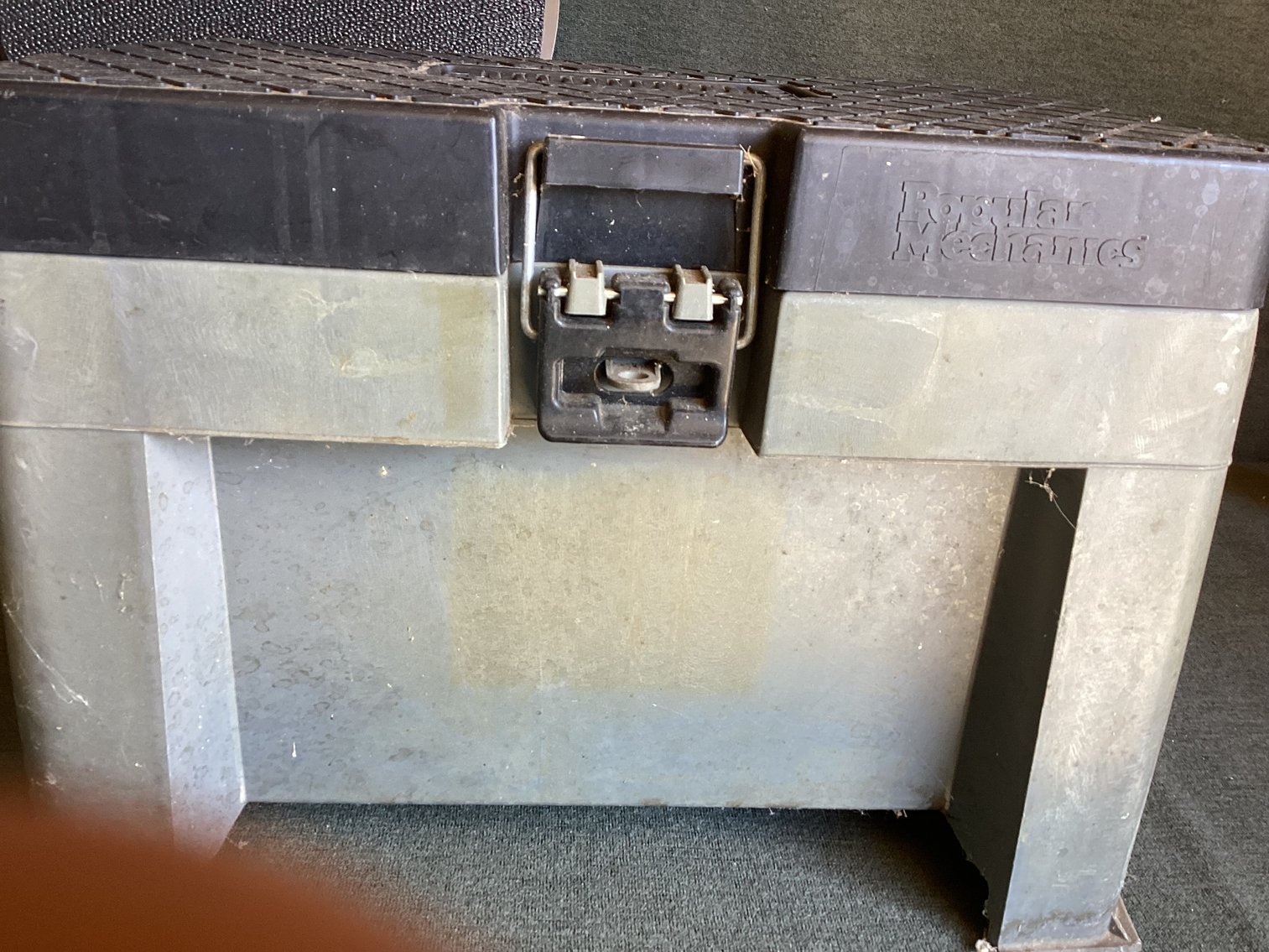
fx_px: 1137
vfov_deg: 45.4
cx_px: 634
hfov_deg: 58.3
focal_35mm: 31
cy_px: 476
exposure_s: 1/50
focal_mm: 3.3
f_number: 2.4
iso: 64
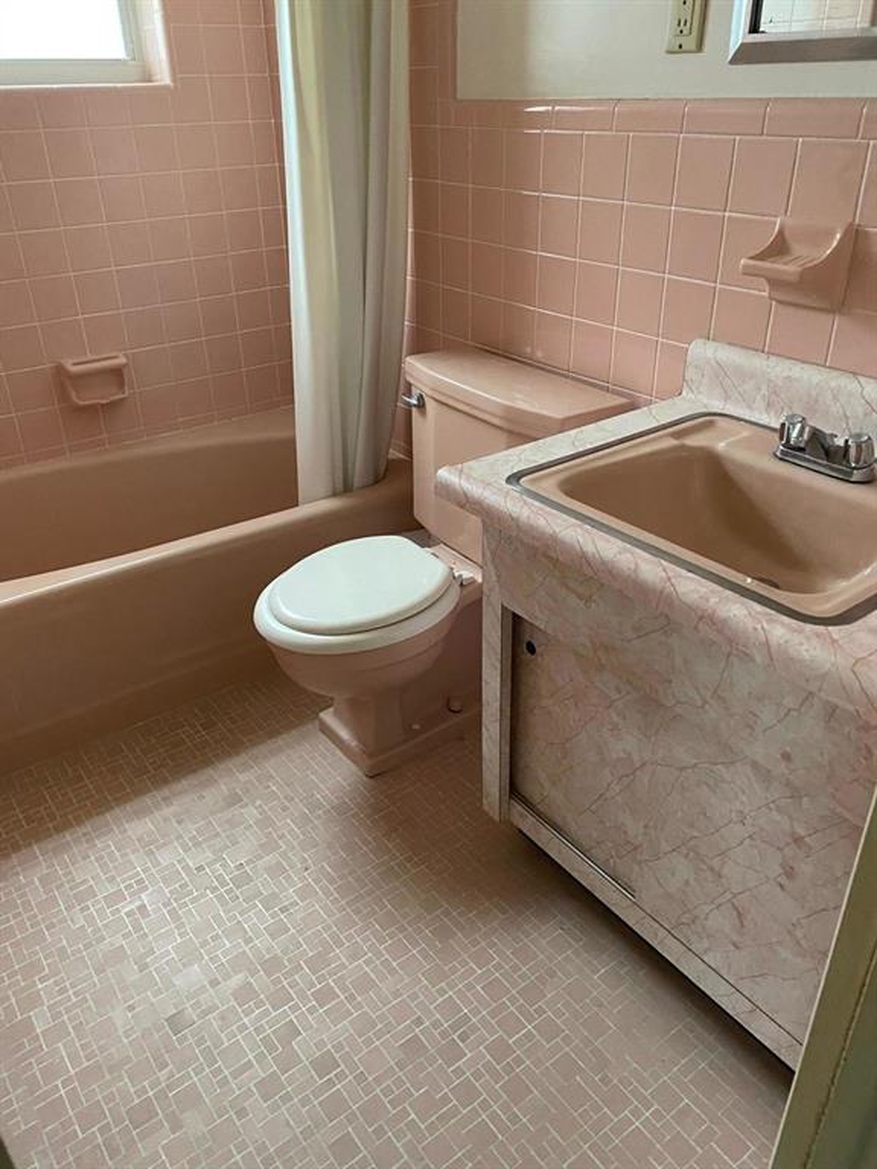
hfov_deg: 53.1
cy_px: 584
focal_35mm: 26
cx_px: 438
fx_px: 878
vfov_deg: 67.3
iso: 500
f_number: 1.8
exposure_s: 1/46
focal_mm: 4.25
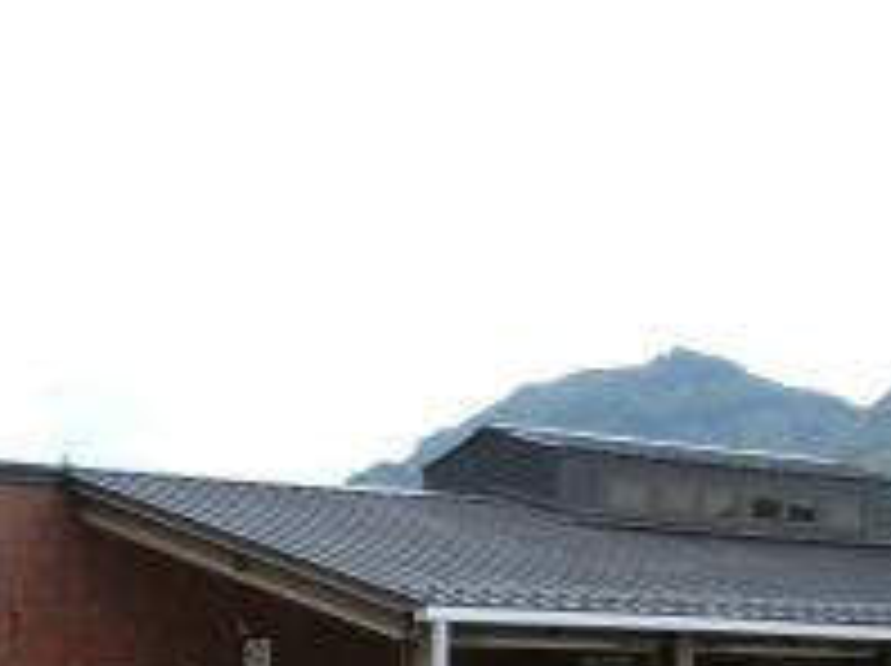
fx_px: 2082
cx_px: 207
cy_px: 828
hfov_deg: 23.9
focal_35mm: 81
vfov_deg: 17.2
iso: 80
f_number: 3.5
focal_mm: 4.5
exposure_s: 1/640
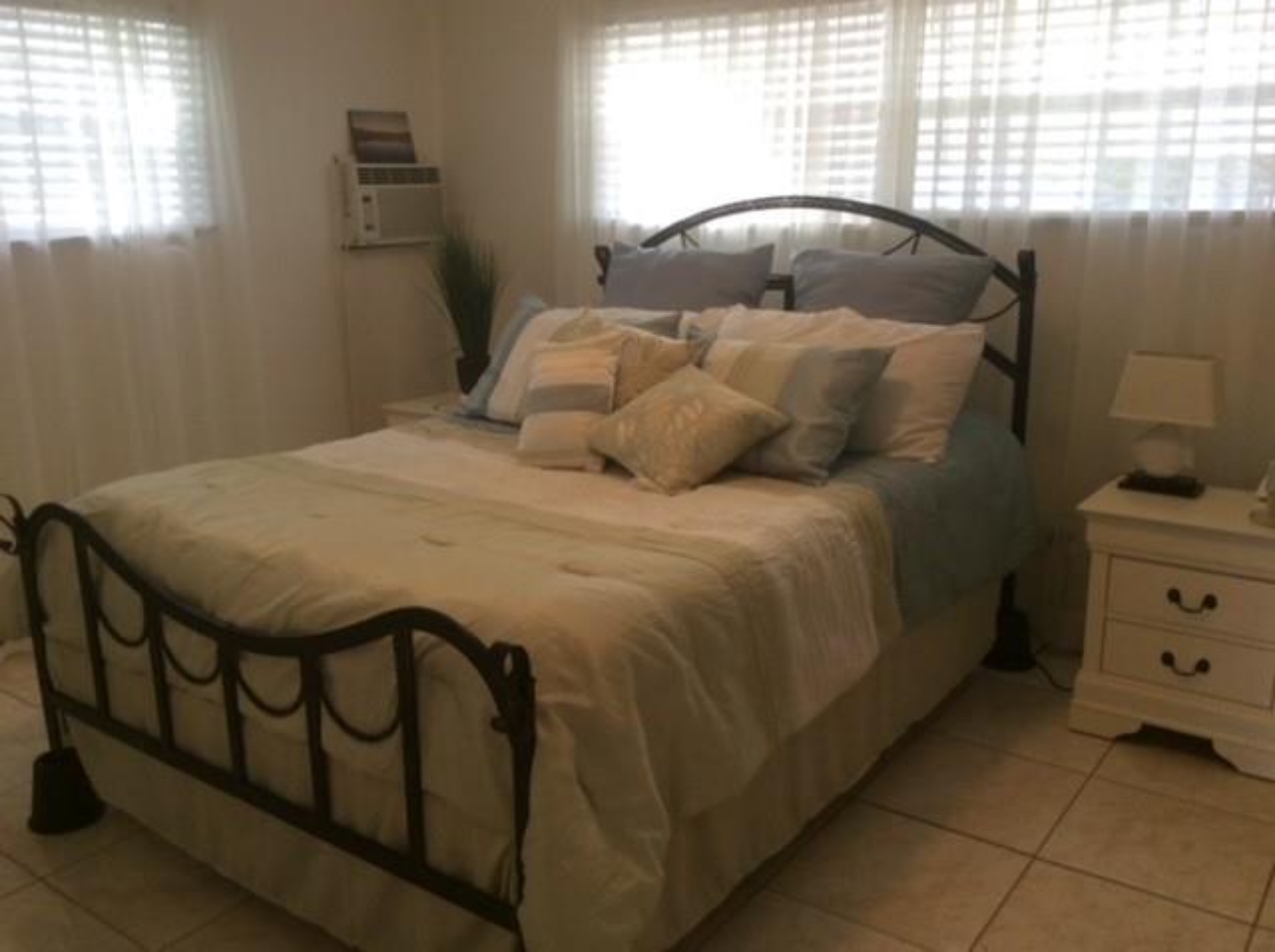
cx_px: 638
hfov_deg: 56.9
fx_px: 1177
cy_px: 476
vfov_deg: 44.1
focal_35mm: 32
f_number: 2.4
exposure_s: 1/24
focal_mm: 3.3
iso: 50
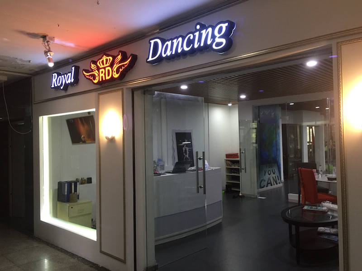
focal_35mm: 29
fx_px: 303
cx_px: 181
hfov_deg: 61.7
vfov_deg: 48.2
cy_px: 136
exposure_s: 1/17
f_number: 2.2
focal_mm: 4.15
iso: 64
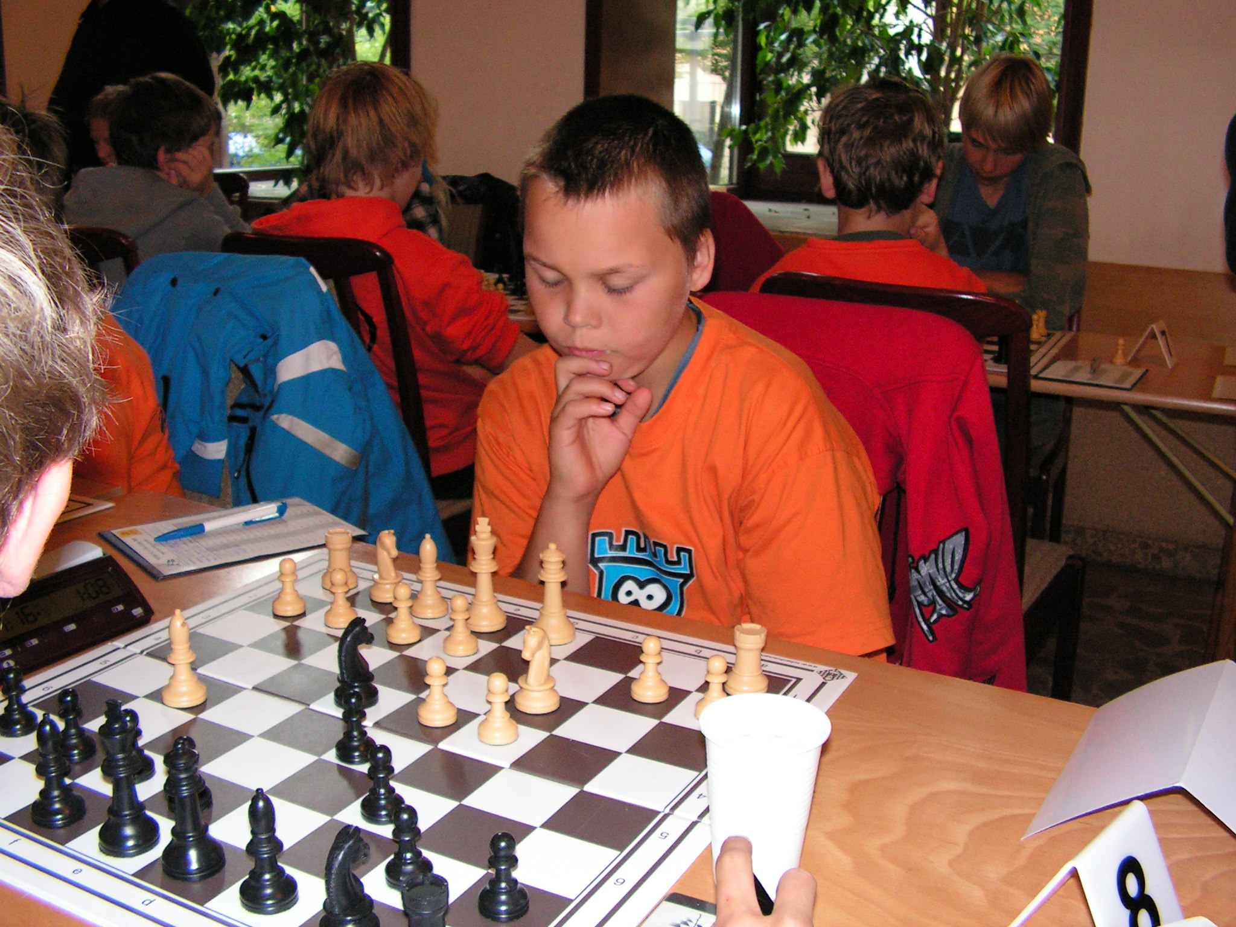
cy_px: 464
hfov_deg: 51.4
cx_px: 618
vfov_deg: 39.7
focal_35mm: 36
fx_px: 1285
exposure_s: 1/40
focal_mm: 6
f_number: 3.2
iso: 200
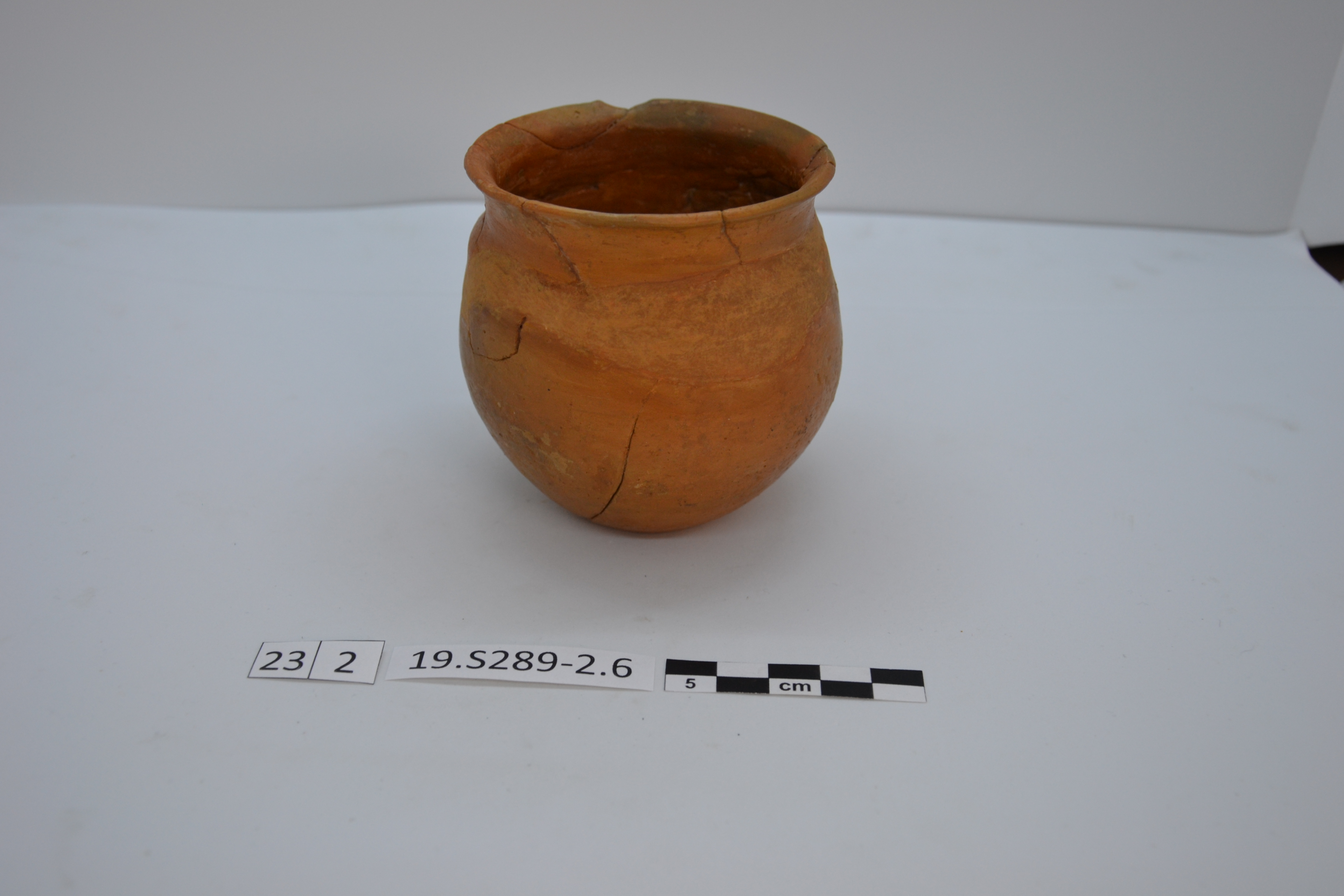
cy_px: 448
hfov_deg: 43.6
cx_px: 672
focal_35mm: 45
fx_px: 1680
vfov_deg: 29.9
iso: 280
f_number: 5.6
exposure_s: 1/60
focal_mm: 30
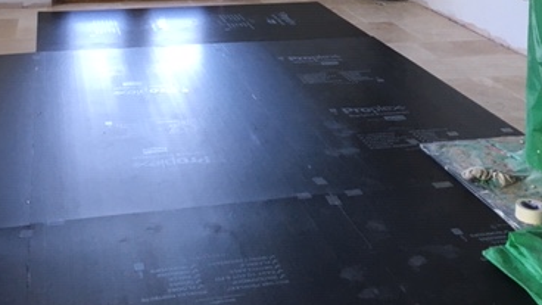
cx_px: 243
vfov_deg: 20.5
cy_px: -53
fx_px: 790
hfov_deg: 37.8
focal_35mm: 55
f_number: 2.2
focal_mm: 4.15
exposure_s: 1/33
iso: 40
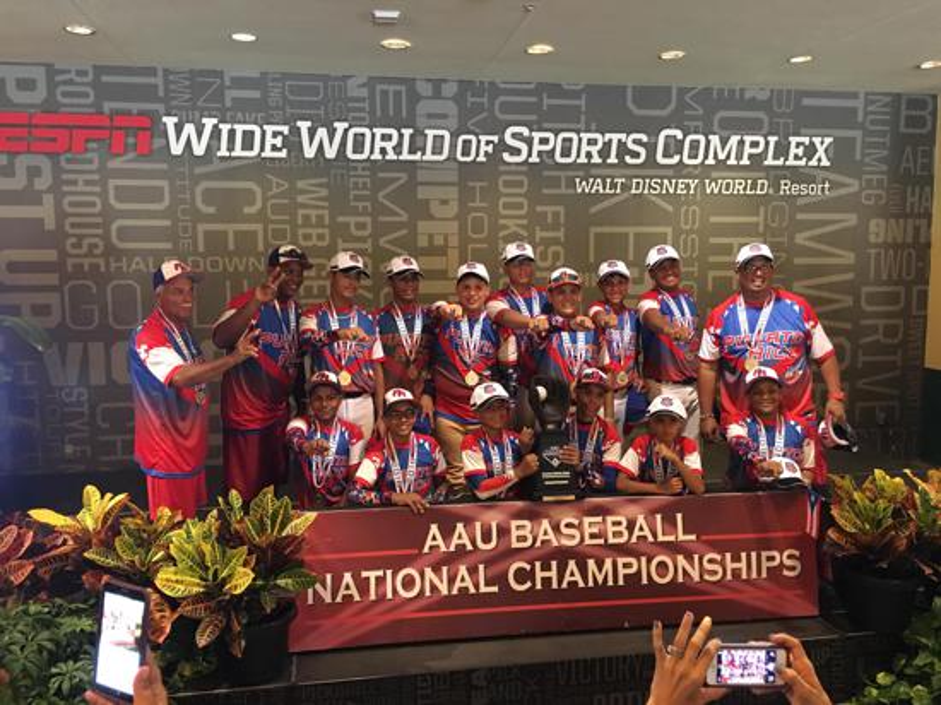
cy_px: 352
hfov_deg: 61.7
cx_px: 470
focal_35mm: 29
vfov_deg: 48.2
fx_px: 788
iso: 250
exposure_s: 1/15
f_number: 2.2
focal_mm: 4.15
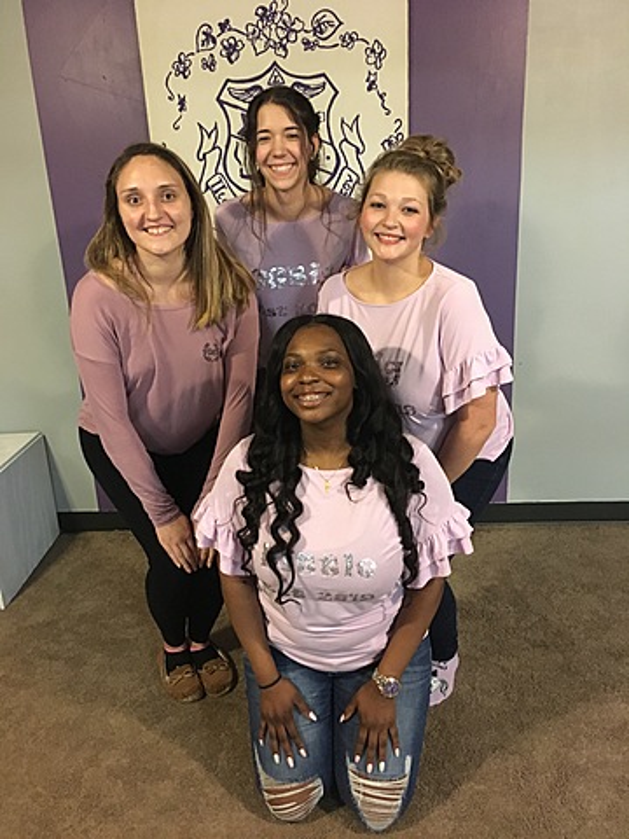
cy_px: 420
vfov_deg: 61.7
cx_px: 314
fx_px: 703
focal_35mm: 29
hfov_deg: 48.2
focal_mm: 4.15
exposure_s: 1/15
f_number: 2.2
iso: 500
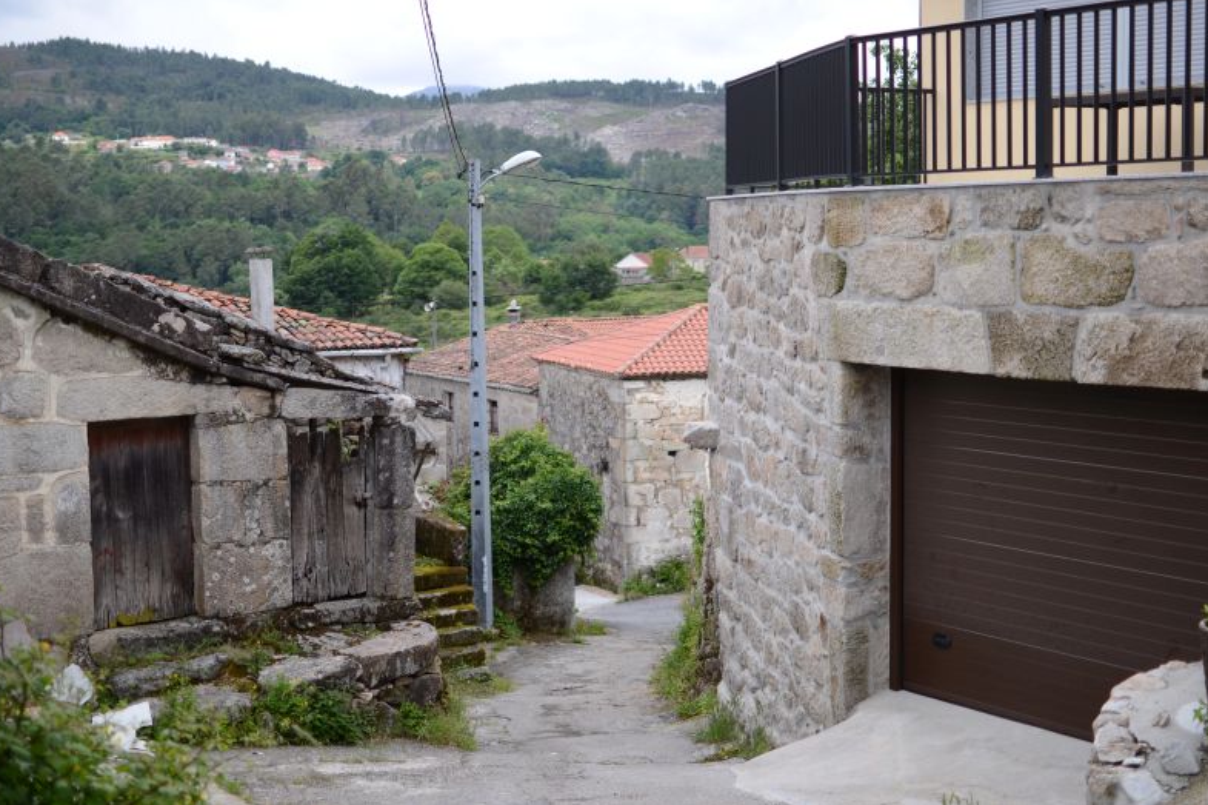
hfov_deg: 37.2
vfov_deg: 25.3
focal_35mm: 54
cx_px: 597
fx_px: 1795
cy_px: 398
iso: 100
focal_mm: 35
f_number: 1.8
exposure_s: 1/1250
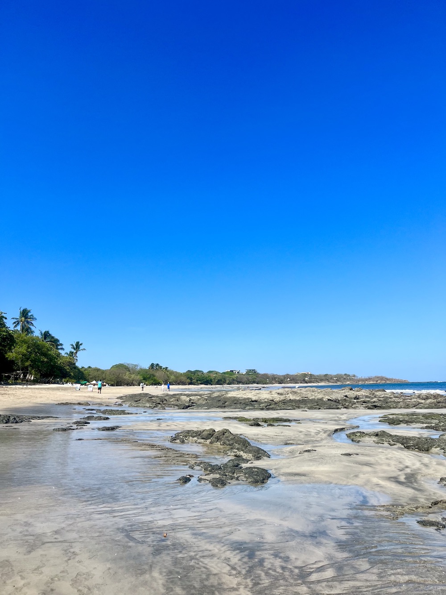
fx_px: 447
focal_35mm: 26
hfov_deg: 53.1
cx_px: 223
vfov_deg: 67.3
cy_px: 298
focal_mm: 5.1
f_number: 1.6
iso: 50
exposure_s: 1/4484
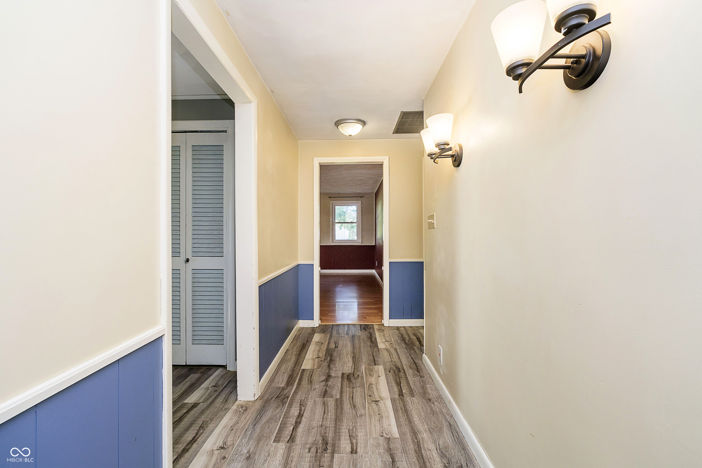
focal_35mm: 15
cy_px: 234
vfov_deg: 77.3
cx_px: 351
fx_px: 292
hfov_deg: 100.4
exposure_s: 1/30
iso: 500
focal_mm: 10
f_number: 4
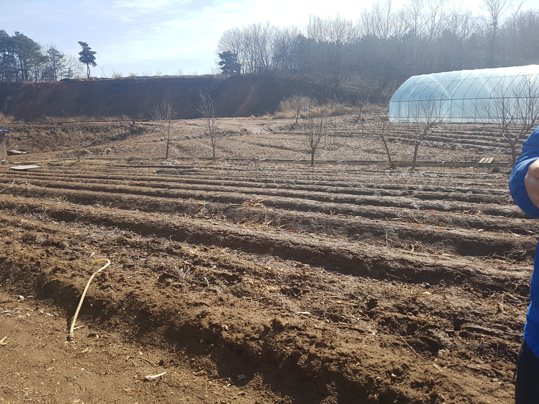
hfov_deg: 67.3
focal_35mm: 26
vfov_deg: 53.1
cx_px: 270
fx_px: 405
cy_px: 202
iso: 50
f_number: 1.7
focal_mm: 4.2
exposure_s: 1/2020
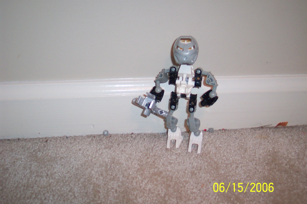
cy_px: 102
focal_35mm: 38
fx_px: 324
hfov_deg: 50.7
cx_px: 154
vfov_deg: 35.1
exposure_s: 1/30
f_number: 2.8
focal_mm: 8
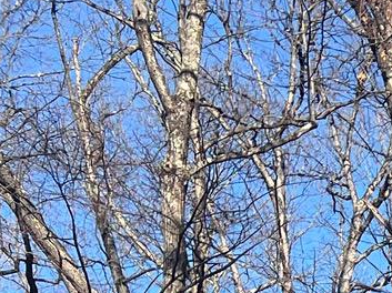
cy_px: 840
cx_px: 1099
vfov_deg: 8.4
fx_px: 1708
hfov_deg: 10.3
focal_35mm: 151
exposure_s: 1/1751
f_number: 1.5
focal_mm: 5.7
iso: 50
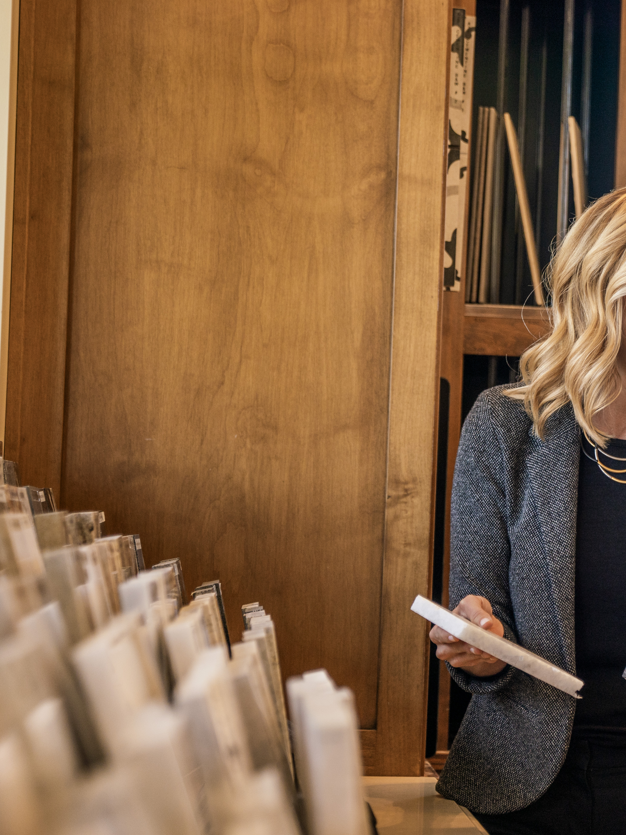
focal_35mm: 103
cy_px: 443
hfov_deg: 14.1
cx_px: 639
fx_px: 2484
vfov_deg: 19.1
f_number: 2.8
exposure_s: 1/250
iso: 500
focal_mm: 53
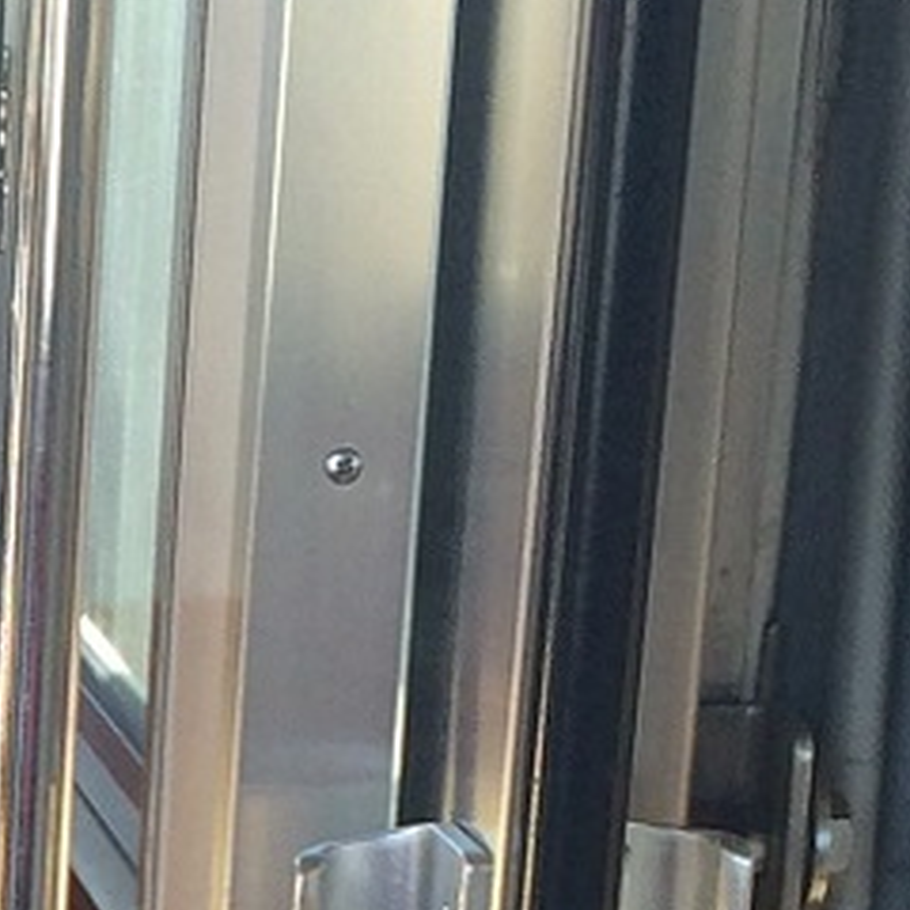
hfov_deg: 9.1
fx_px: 5264
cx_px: -1092
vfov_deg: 9.2
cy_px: 1860
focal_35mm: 177
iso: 50
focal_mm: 4.12
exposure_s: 1/120
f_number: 2.2
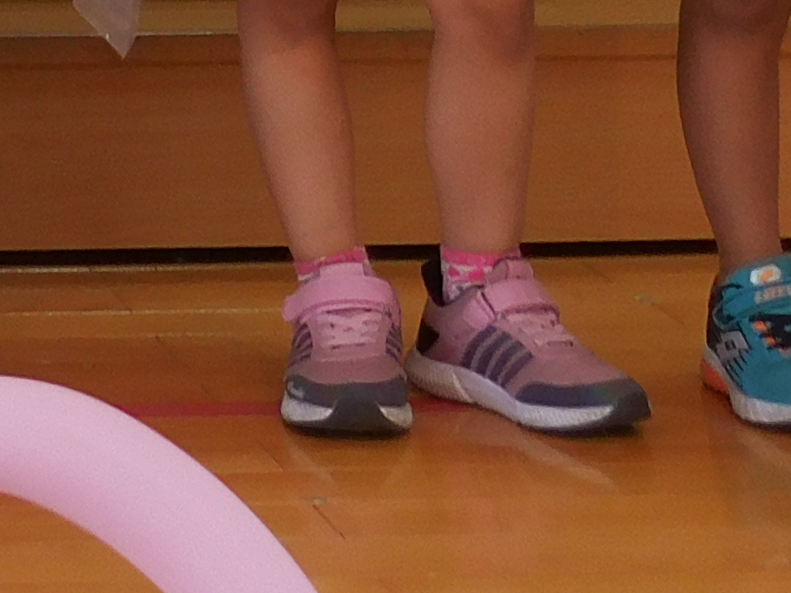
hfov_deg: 11.9
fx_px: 3586
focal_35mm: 157
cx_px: -464
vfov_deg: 8.6
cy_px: -814
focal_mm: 5.9
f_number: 3.7
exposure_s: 1/30
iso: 140
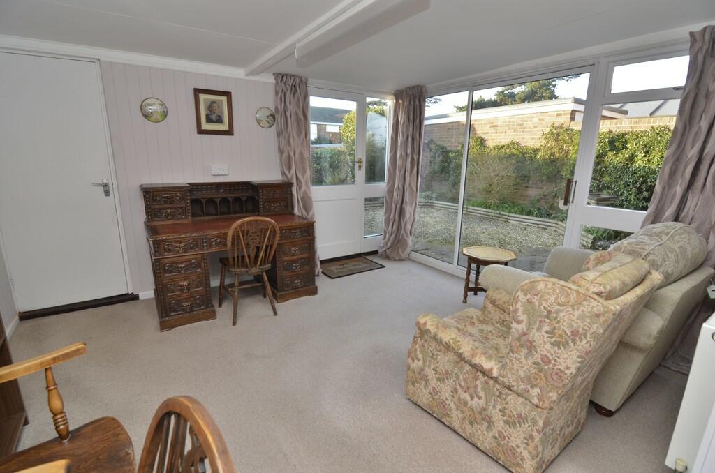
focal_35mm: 16
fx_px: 327
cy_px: 236
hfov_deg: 95.1
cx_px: 358
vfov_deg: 71.8
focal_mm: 11
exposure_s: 1/60
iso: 400
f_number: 5.6
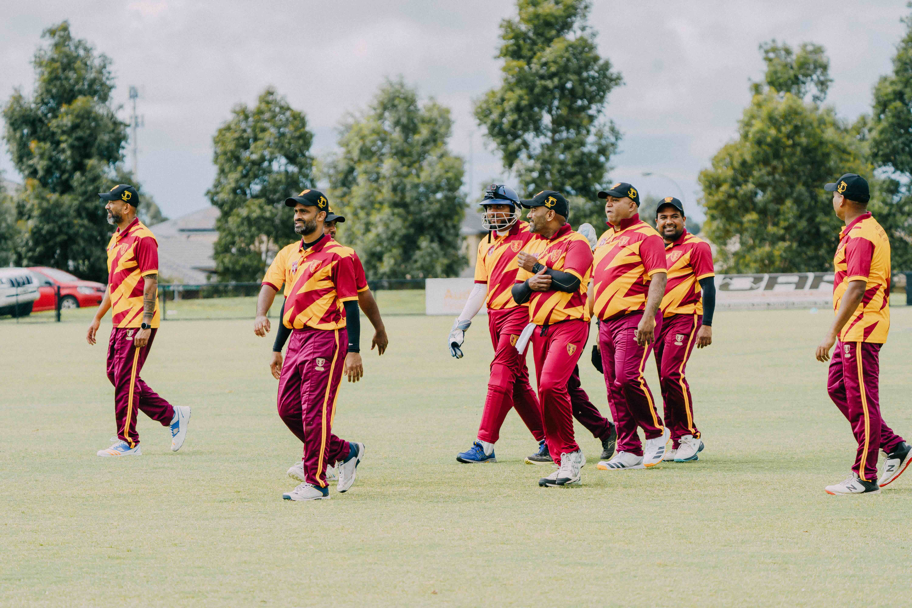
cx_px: 456
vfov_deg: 6.9
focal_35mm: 200
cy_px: 304
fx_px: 5066
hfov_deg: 10.3
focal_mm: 200
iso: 320
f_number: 6.3
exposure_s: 1/1000
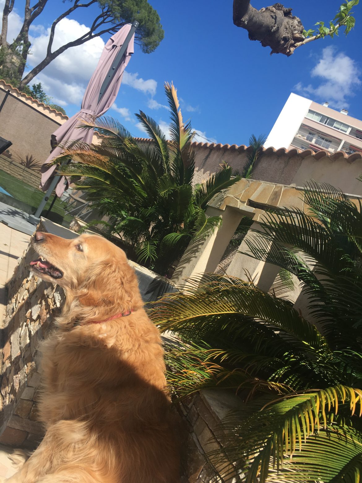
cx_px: 181
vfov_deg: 61.7
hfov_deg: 48.2
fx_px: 404
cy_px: 242
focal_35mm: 29
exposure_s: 1/1304
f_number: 2.2
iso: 25
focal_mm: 4.15
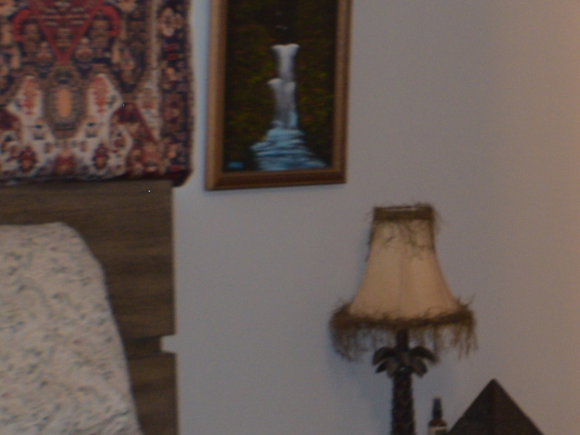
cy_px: 75
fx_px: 3099
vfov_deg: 8.0
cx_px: 878
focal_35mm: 185
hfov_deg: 10.3
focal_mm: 26
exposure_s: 1/30
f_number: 4
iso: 400
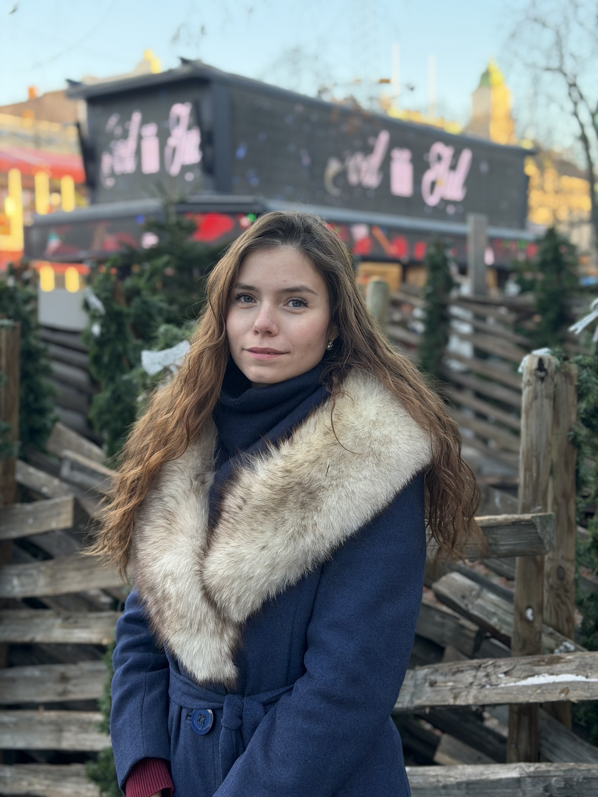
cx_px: 299
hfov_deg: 30.3
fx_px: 1106
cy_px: 398
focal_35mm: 48
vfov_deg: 39.7
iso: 200
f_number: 1.78
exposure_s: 1/183
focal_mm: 6.76
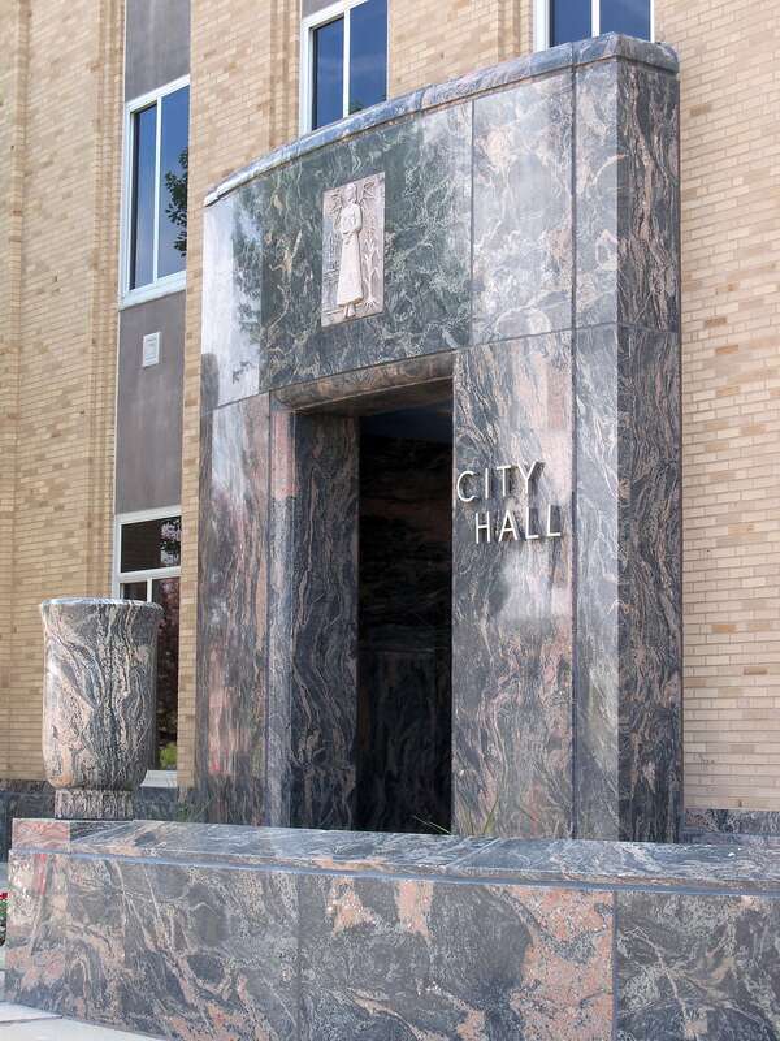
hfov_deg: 21.0
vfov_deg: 27.8
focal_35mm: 70
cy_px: 520
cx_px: 390
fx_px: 2103
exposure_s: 1/125
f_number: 4.1
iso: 80
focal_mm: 12.3
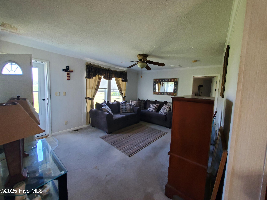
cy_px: 100
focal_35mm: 13
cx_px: 134
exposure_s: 1/50
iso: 250
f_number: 2.2
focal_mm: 1.8
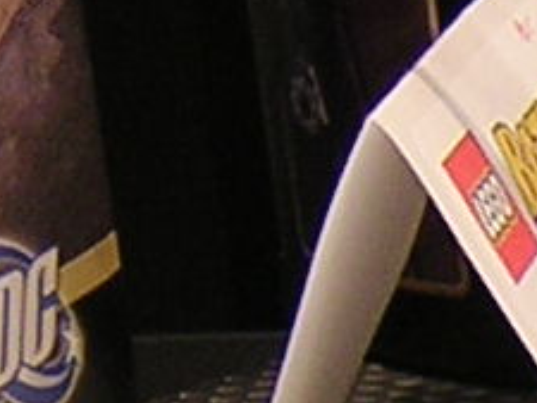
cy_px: 596
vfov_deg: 5.8
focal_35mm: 256
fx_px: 3973
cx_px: 1091
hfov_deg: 7.4
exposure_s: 1/3.7
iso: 204
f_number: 2.6
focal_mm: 4.7
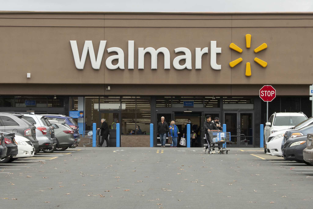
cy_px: 104
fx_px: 1330
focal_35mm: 153
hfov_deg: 13.4
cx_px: 156
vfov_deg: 9.0
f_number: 11
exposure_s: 1/160
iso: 640
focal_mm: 102
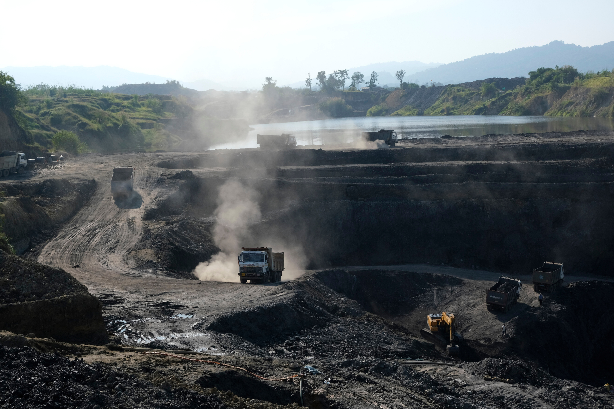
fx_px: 836
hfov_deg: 40.3
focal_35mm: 49
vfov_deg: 27.5
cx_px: 307
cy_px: 204
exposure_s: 1/125
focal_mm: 32.9
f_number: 10
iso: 400
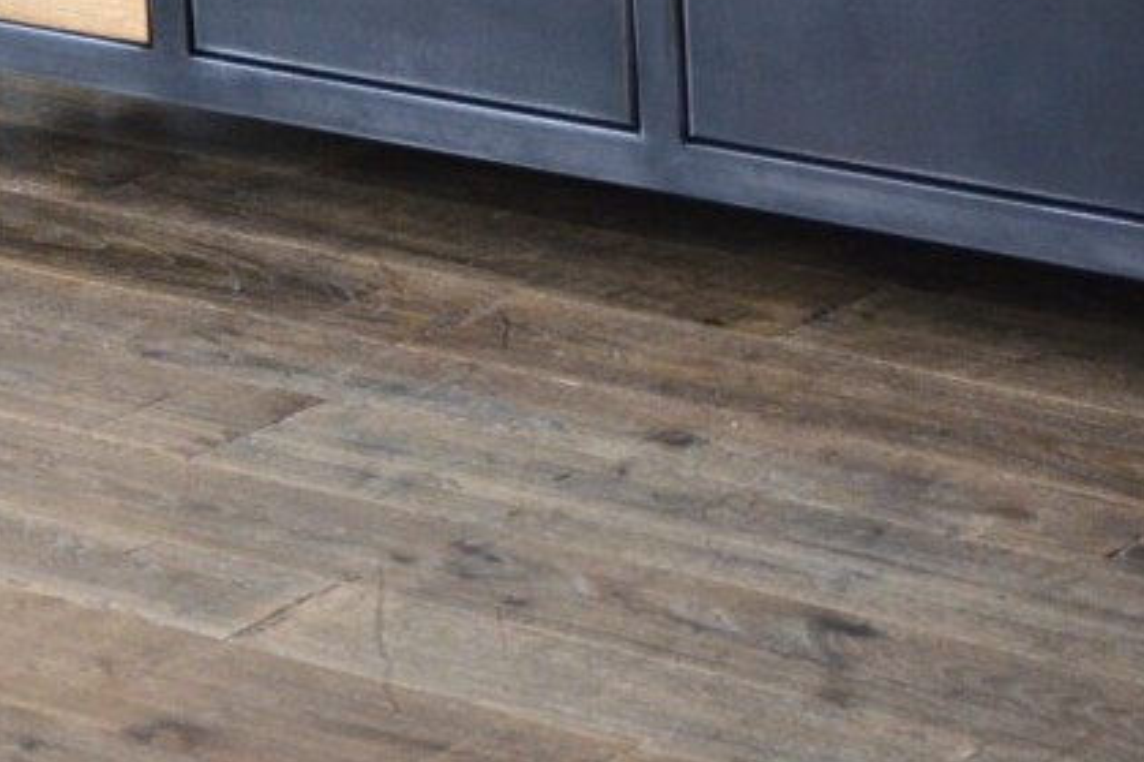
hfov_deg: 11.2
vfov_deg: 7.4
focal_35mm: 183
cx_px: 691
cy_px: -328
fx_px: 5813
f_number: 2.8
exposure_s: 1/100
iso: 800
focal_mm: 40
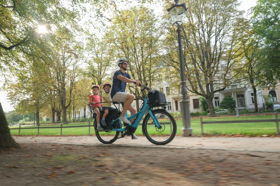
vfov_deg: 55.1
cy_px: 93
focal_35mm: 23
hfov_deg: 76.1
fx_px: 179
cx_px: 140
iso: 200
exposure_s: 1/60
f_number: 7.1
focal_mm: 23
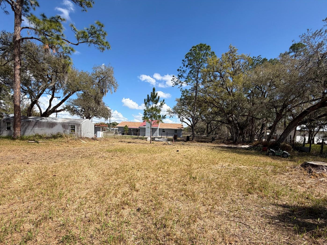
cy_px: 139
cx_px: 165
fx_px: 151
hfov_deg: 94.5
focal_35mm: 16
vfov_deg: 77.7
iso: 20
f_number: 2.2
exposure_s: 1/770
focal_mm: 2.22
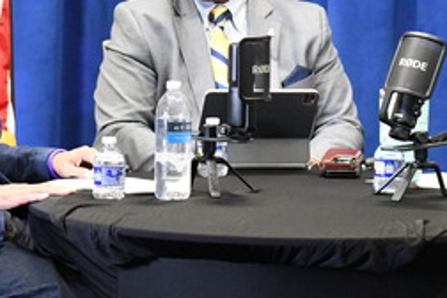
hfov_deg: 8.4
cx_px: 255
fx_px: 3029
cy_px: 151
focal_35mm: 244
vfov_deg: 5.6
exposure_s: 1/320
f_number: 5.6
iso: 12800
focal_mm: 72
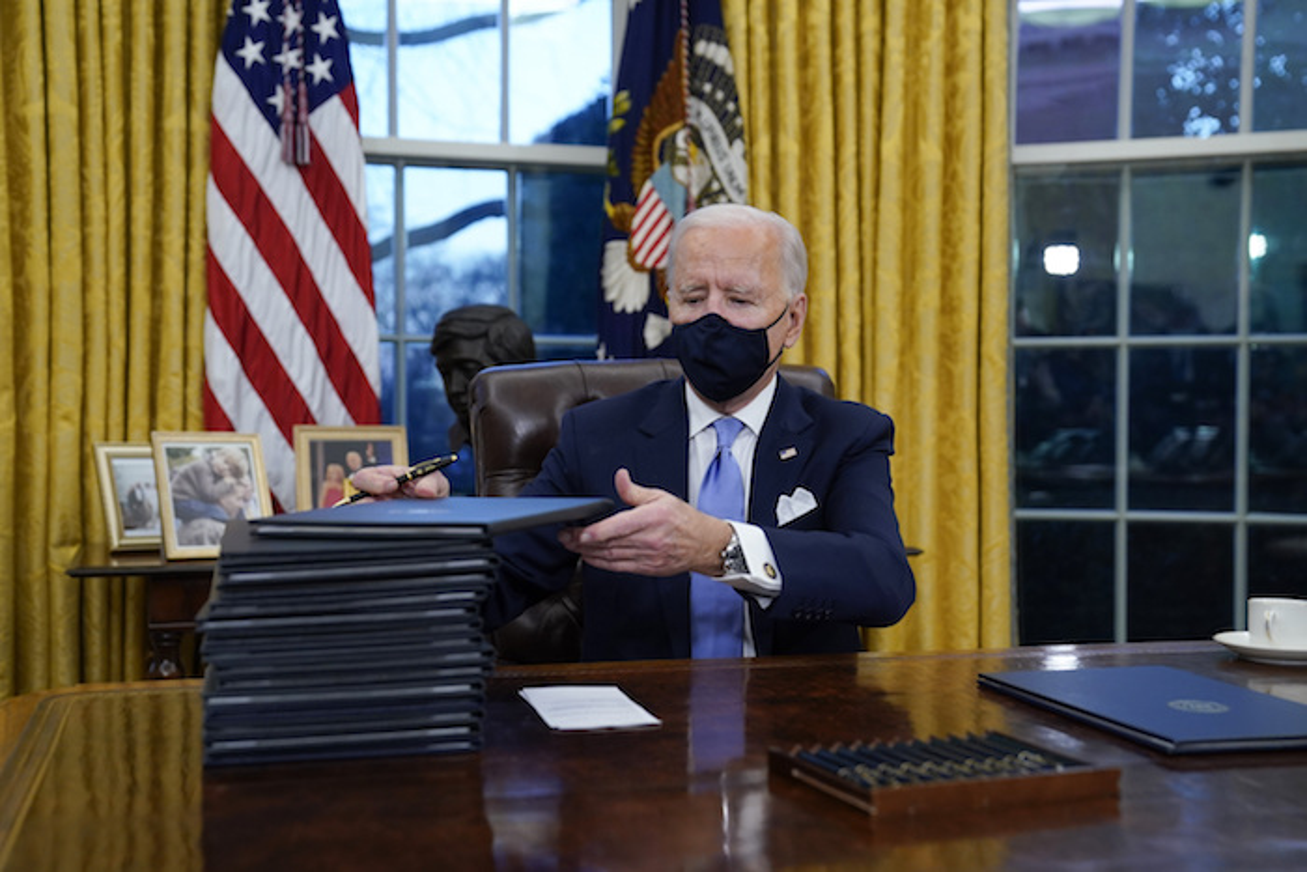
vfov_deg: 29.9
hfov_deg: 43.6
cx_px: 654
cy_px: 436
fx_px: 1634
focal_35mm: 45
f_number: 3.2
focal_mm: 45
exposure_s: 1/500
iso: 2000
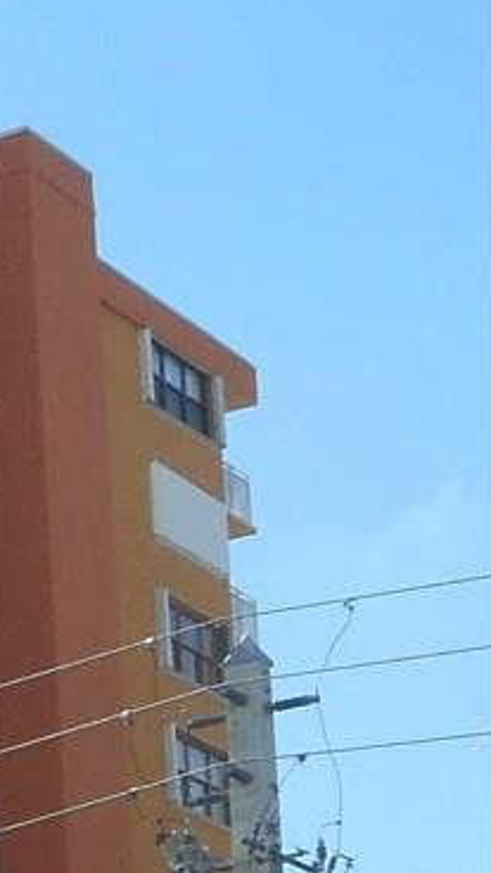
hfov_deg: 6.3
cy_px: 1226
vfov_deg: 12.8
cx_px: -1402
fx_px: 3726
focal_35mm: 161
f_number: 4.2
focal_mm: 6
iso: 80
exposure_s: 1/500
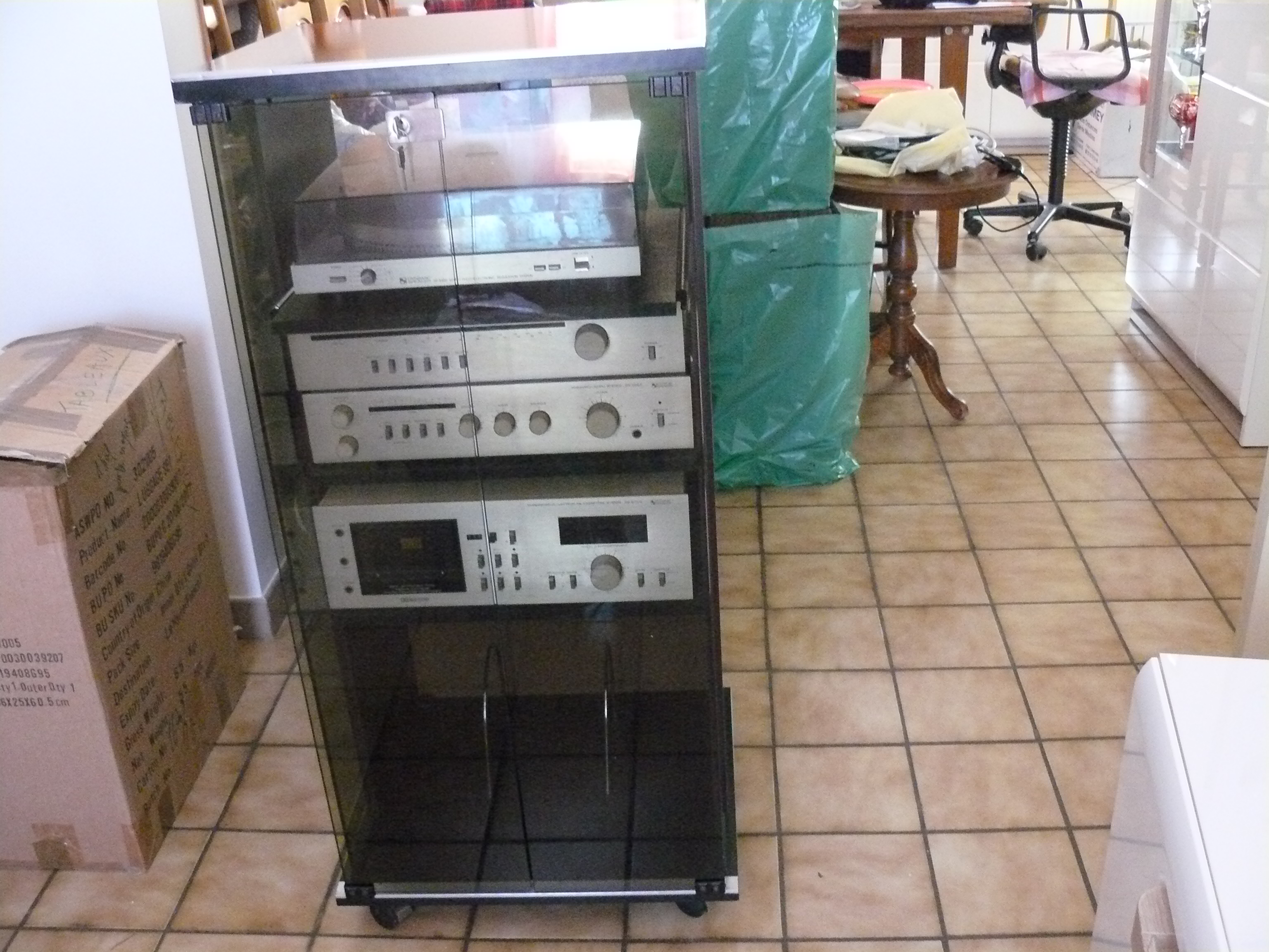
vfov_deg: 39.7
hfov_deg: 51.4
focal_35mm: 36
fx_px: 1320
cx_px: 634
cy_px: 476
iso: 800
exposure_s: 1/30
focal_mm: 6
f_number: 2.8
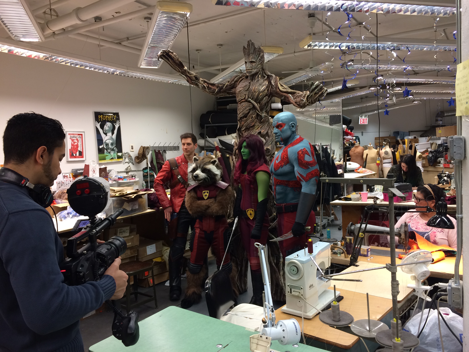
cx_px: 234
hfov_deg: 61.7
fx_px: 393
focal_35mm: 29
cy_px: 176
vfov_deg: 48.2
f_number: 2.2
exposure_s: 1/30
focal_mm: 4.15
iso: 64
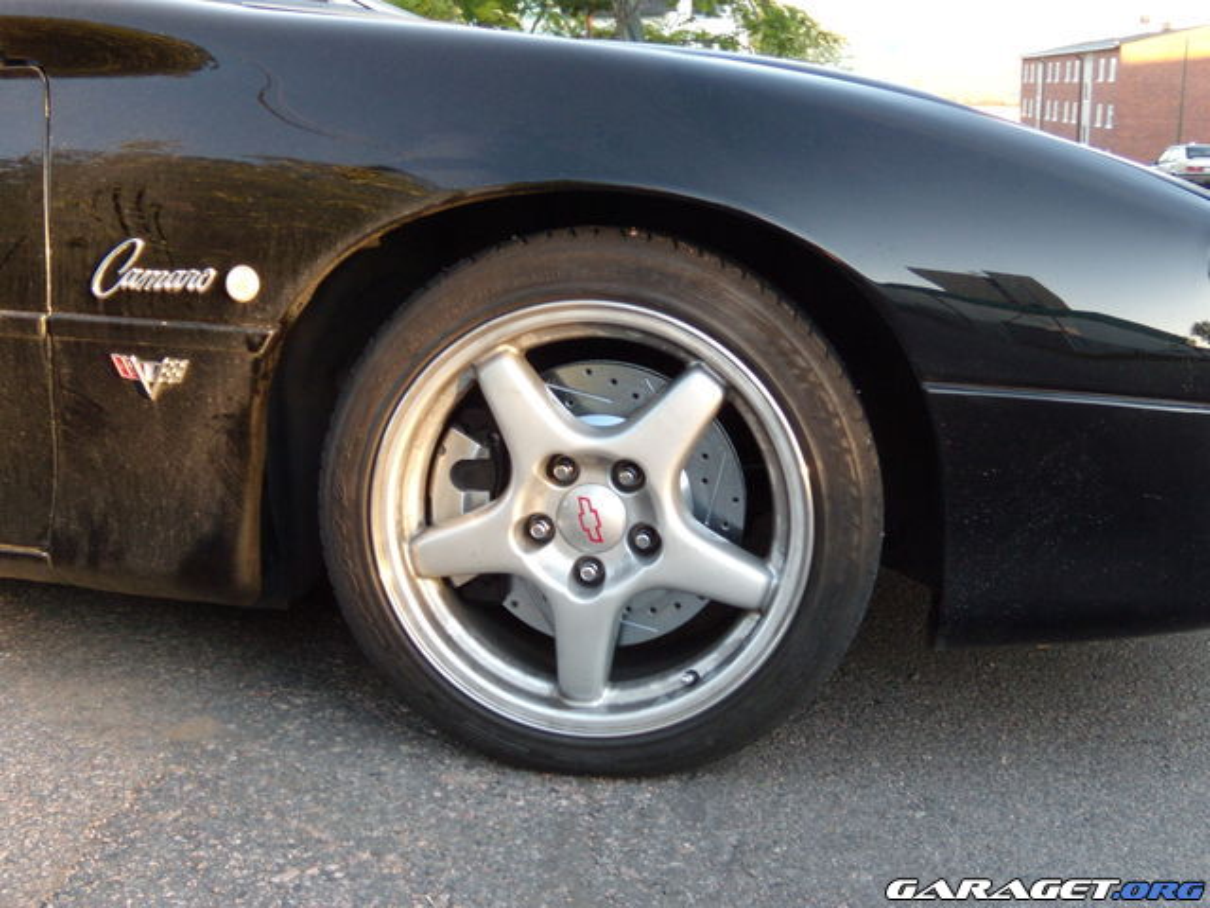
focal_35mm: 36
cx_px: 605
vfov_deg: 39.7
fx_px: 1258
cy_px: 454
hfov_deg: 51.4
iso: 160
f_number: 3.6
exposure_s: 1/60
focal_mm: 6.4
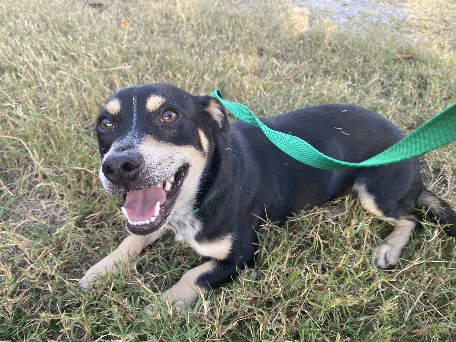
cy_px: 171
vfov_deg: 53.1
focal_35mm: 26
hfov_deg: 67.3
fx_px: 343
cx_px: 228
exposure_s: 1/122
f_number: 1.8
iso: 50
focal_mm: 4.25
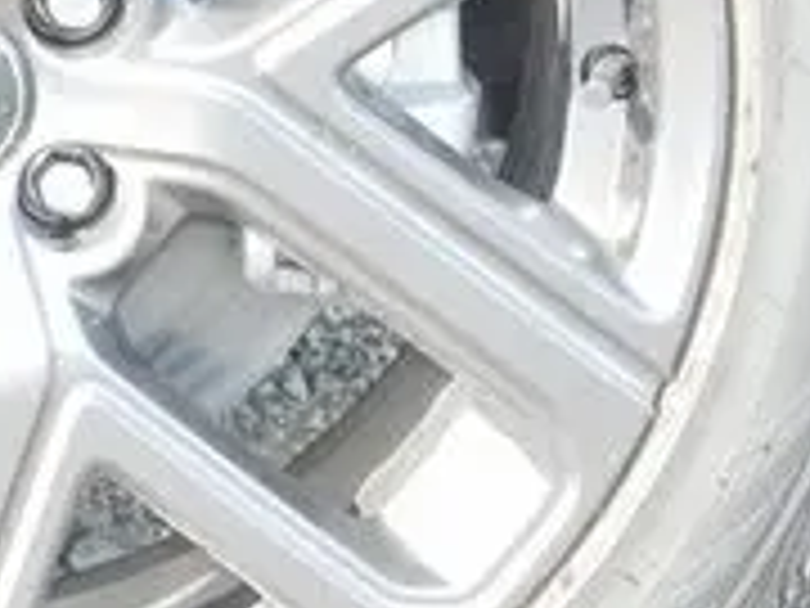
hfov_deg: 10.9
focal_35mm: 178
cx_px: -117
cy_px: 43
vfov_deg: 8.3
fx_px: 4165
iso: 200
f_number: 5.3
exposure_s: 1/30
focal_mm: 25
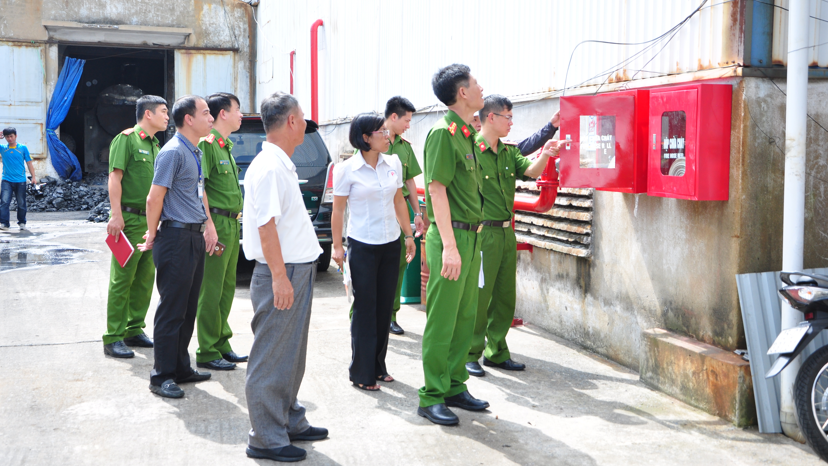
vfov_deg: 27.1
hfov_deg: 46.4
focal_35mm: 44
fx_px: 966
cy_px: 199
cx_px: 414
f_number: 5.6
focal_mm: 28
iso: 320
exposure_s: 1/320
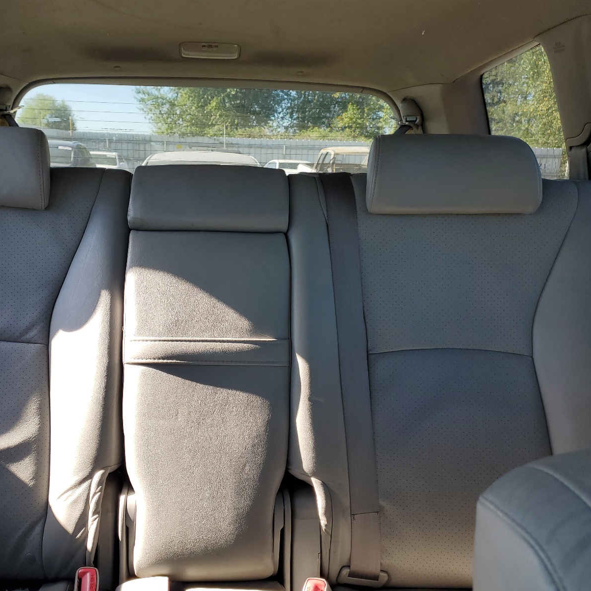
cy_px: 293
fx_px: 599
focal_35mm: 31
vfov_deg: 52.5
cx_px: 214
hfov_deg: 51.9
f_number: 1.5
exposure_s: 1/345
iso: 50
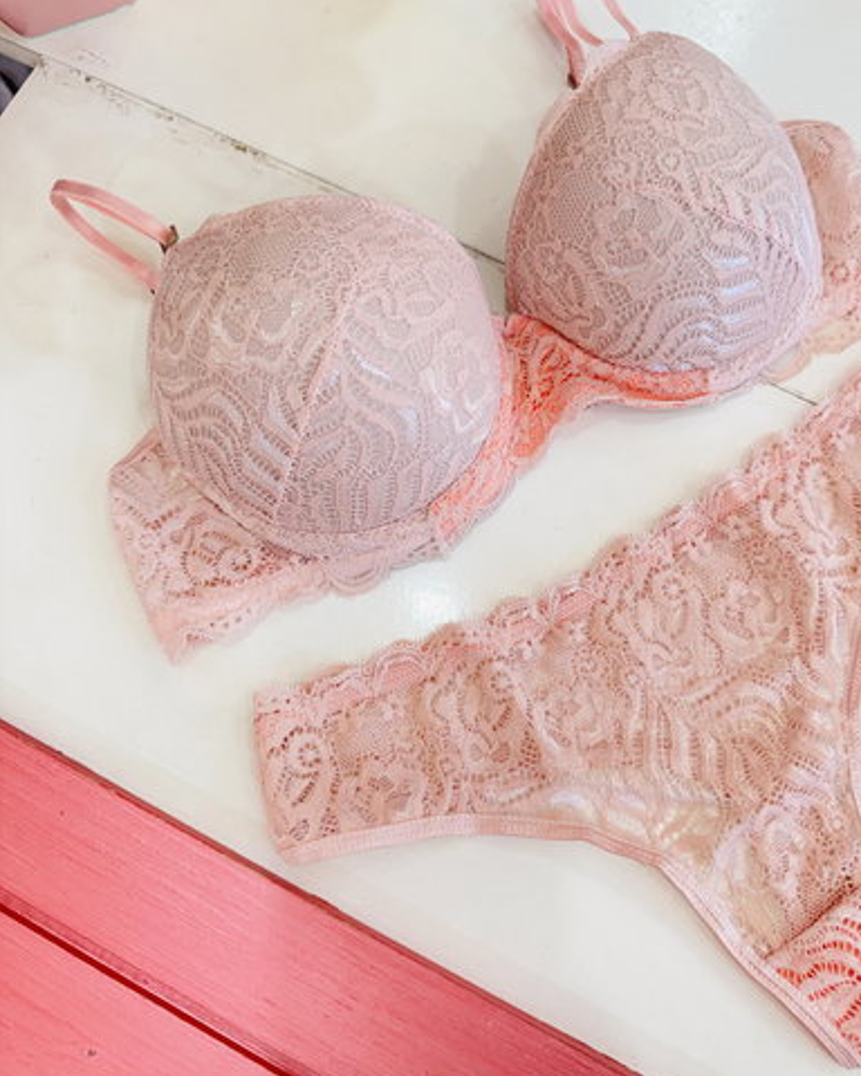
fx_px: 828
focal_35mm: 26
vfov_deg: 66.0
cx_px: 446
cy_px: 503
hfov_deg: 54.9
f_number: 1.78
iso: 64
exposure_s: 1/100
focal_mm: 6.76
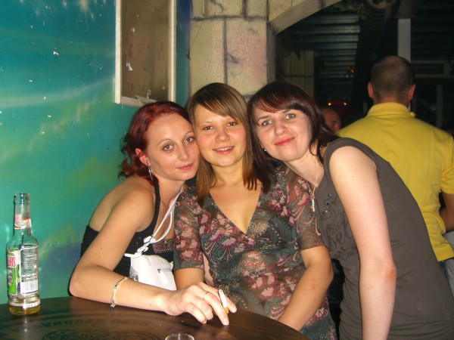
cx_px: 227
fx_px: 498
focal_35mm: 38
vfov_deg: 37.7
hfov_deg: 49.0
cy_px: 170
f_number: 2.8
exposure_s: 1/60
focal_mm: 7.9
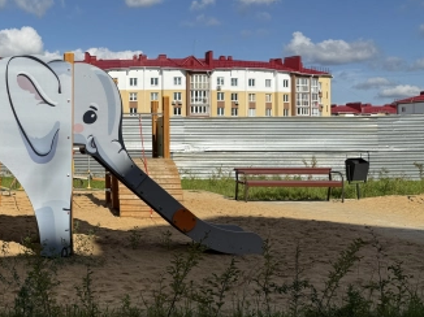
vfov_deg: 31.4
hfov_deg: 37.9
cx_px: 25
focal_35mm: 46
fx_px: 563
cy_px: 126
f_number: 1.78
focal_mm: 6.76
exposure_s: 1/9091
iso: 80
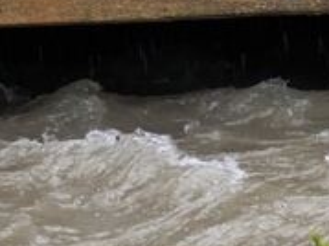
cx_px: 464
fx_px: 2887
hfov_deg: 6.5
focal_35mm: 304
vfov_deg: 4.8
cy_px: -233
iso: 82
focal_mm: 5.43
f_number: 1.89
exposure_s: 1/192
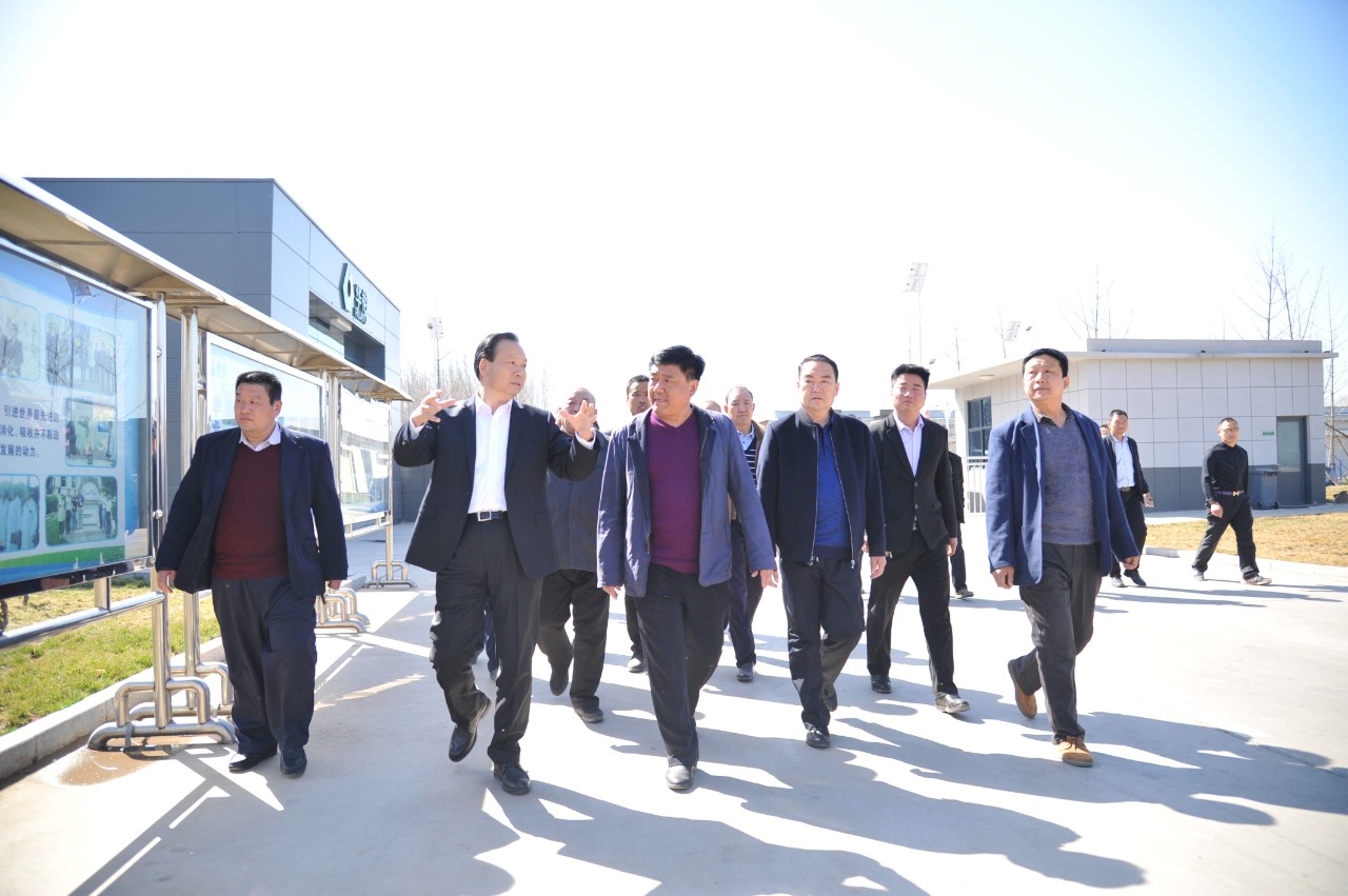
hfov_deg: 73.8
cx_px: 674
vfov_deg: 53.0
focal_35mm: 24
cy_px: 448
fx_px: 898
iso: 200
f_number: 4
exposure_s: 1/400
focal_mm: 24
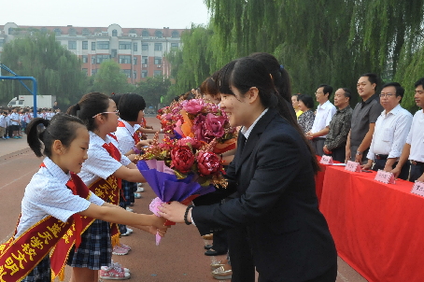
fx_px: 435
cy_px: 151
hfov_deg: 51.3
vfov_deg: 35.9
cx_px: 157
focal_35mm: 37
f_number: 13
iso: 2000
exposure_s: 1/640
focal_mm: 28
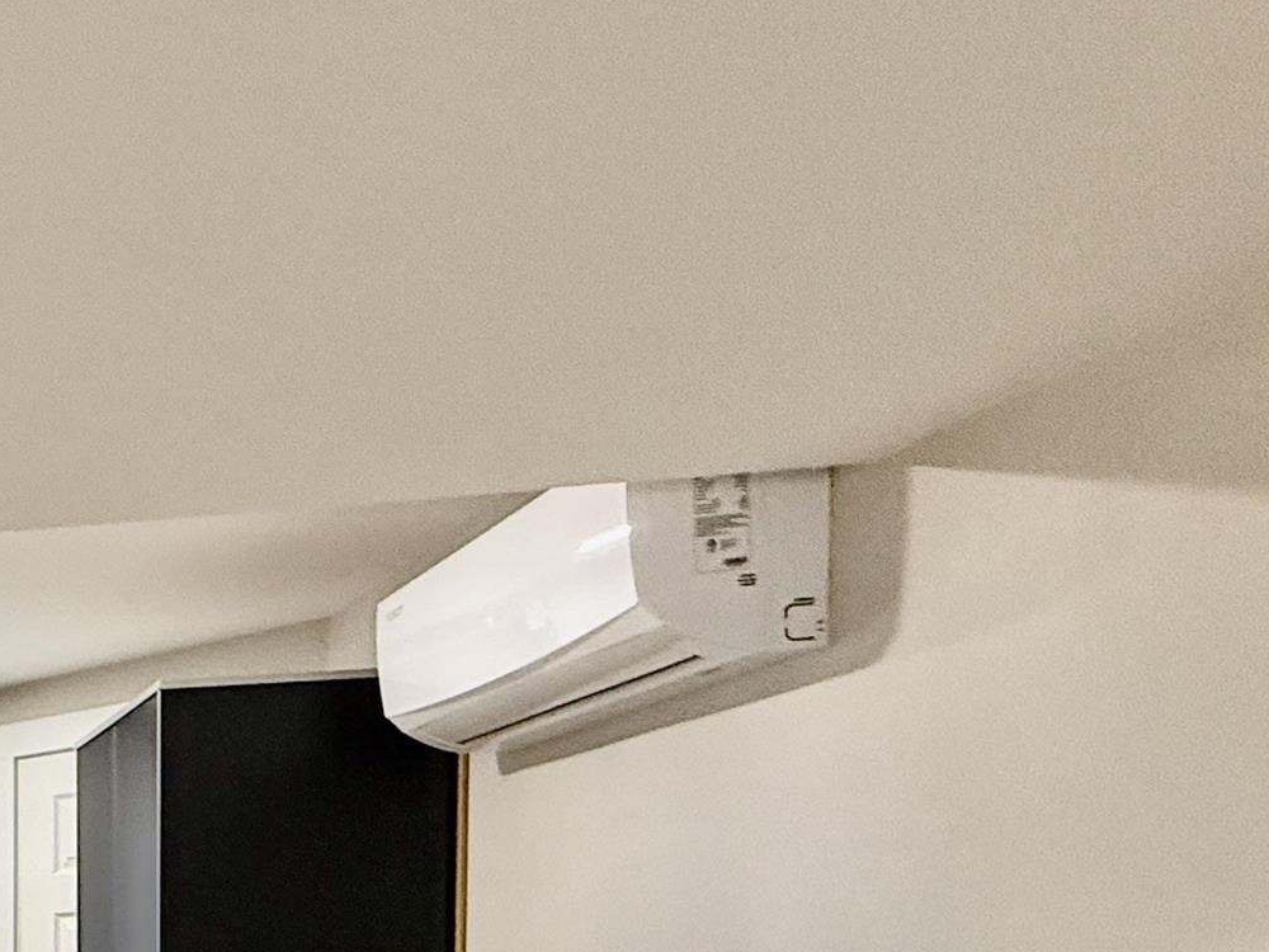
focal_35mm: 43
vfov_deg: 29.5
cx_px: -489
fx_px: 1576
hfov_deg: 30.9
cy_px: 1101
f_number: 2.2
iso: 320
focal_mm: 2.22
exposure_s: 1/60
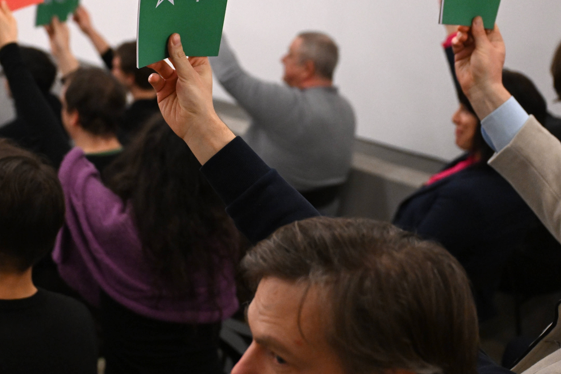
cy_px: 127
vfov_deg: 19.7
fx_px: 1075
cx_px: 123
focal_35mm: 69
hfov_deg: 28.7
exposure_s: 1/125
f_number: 2.8
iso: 4000
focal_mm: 38
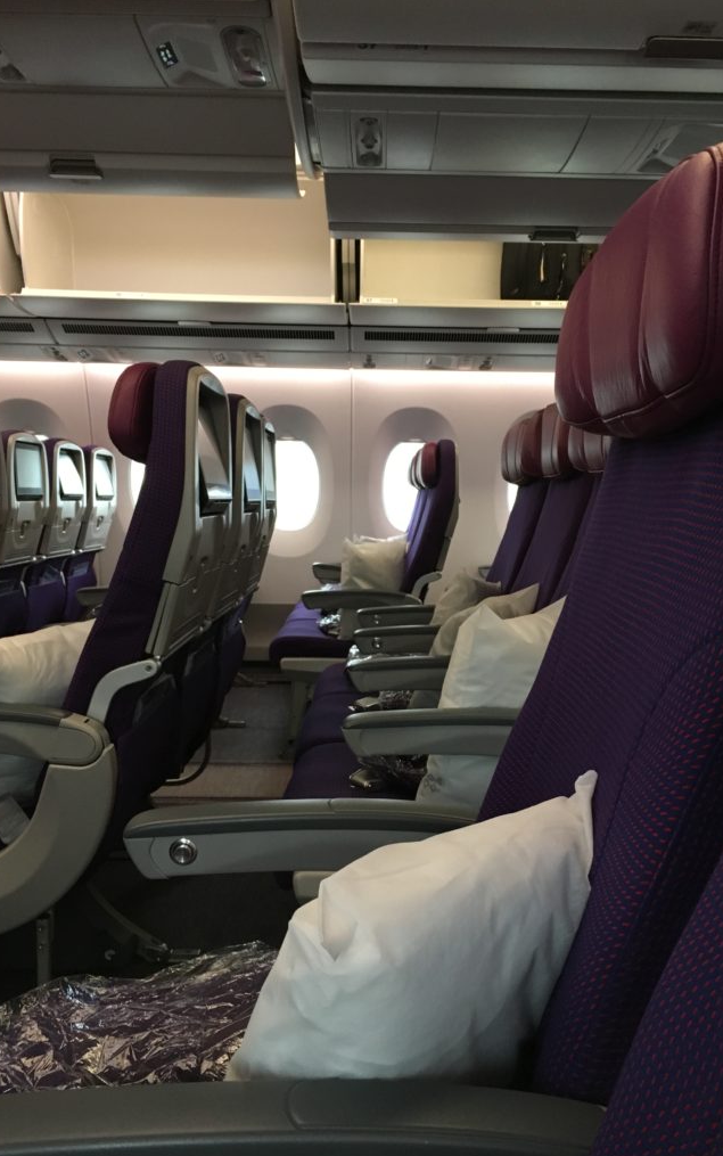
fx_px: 977
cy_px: 581
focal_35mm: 31
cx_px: 387
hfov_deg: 40.6
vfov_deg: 61.2
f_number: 2.2
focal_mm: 4.15
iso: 200
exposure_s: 1/24
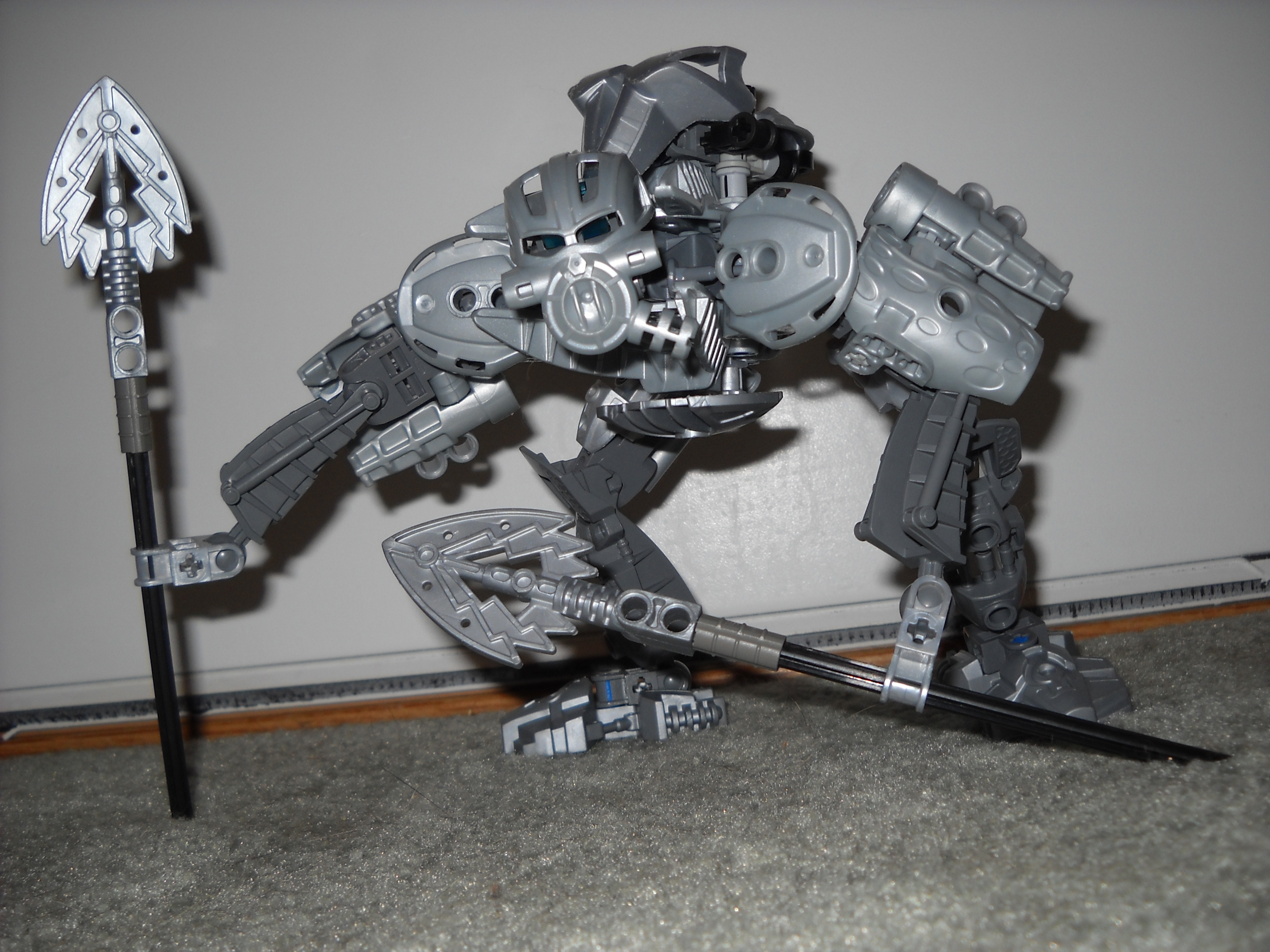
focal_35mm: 41
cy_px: 476
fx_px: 1504
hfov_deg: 45.8
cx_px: 635
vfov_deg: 35.1
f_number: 5.5
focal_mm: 6.72
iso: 64
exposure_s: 1/30
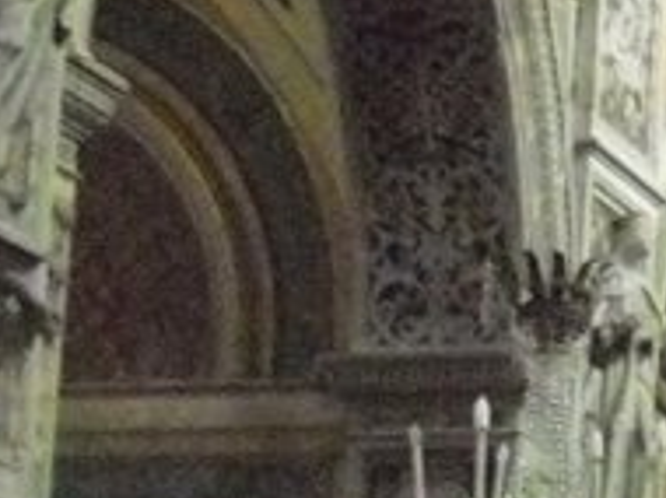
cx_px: 1651
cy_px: 487
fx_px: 3939
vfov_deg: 7.2
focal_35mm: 205
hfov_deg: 8.7
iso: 1600
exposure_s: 1/40
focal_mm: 6.2
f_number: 2.8
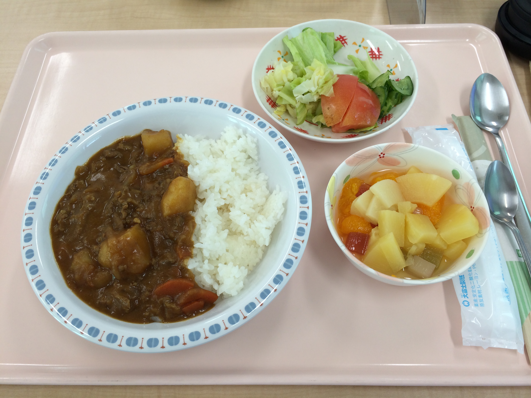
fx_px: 460
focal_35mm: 30
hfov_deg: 60.0
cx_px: 266
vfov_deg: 46.8
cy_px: 199
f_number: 2.2
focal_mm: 4.12
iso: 40
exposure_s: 1/60
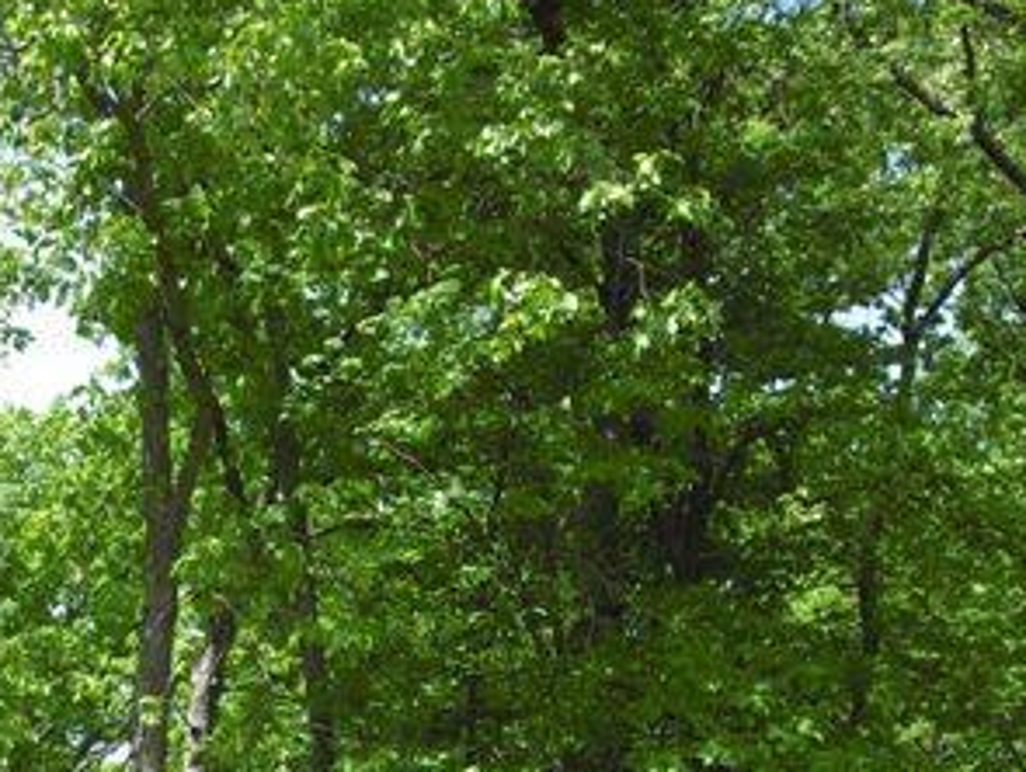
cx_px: 165
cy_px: 845
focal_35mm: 84
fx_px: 2493
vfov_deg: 17.1
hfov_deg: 22.8
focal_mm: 6.2
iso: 64
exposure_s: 1/100
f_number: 5.6
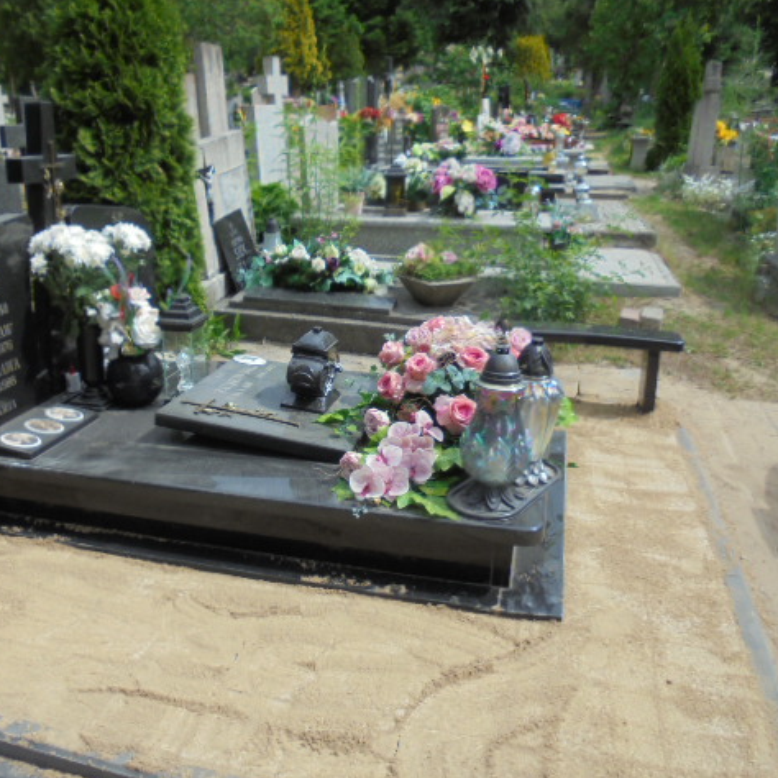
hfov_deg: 52.2
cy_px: 389
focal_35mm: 31
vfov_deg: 52.5
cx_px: 318
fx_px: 788
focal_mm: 4.6
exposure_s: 1/1000
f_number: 3.5
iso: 100
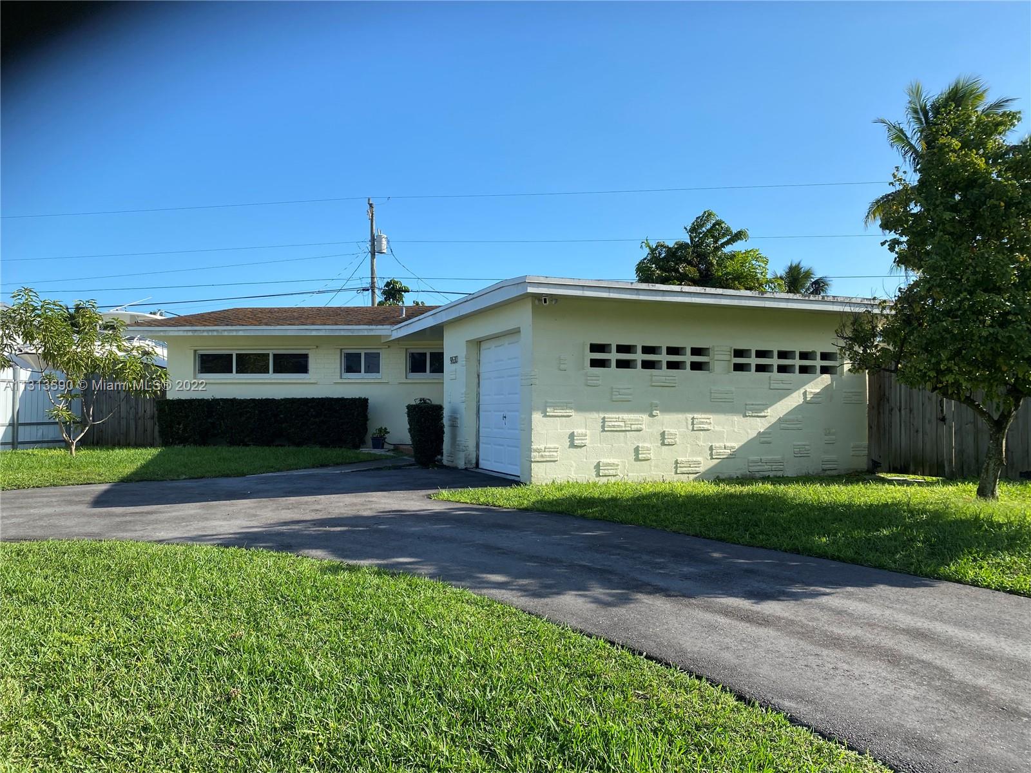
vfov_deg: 53.1
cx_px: 516
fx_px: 774
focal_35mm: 26
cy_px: 386
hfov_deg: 67.3
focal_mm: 4.25
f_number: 1.8
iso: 32
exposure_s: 1/2105
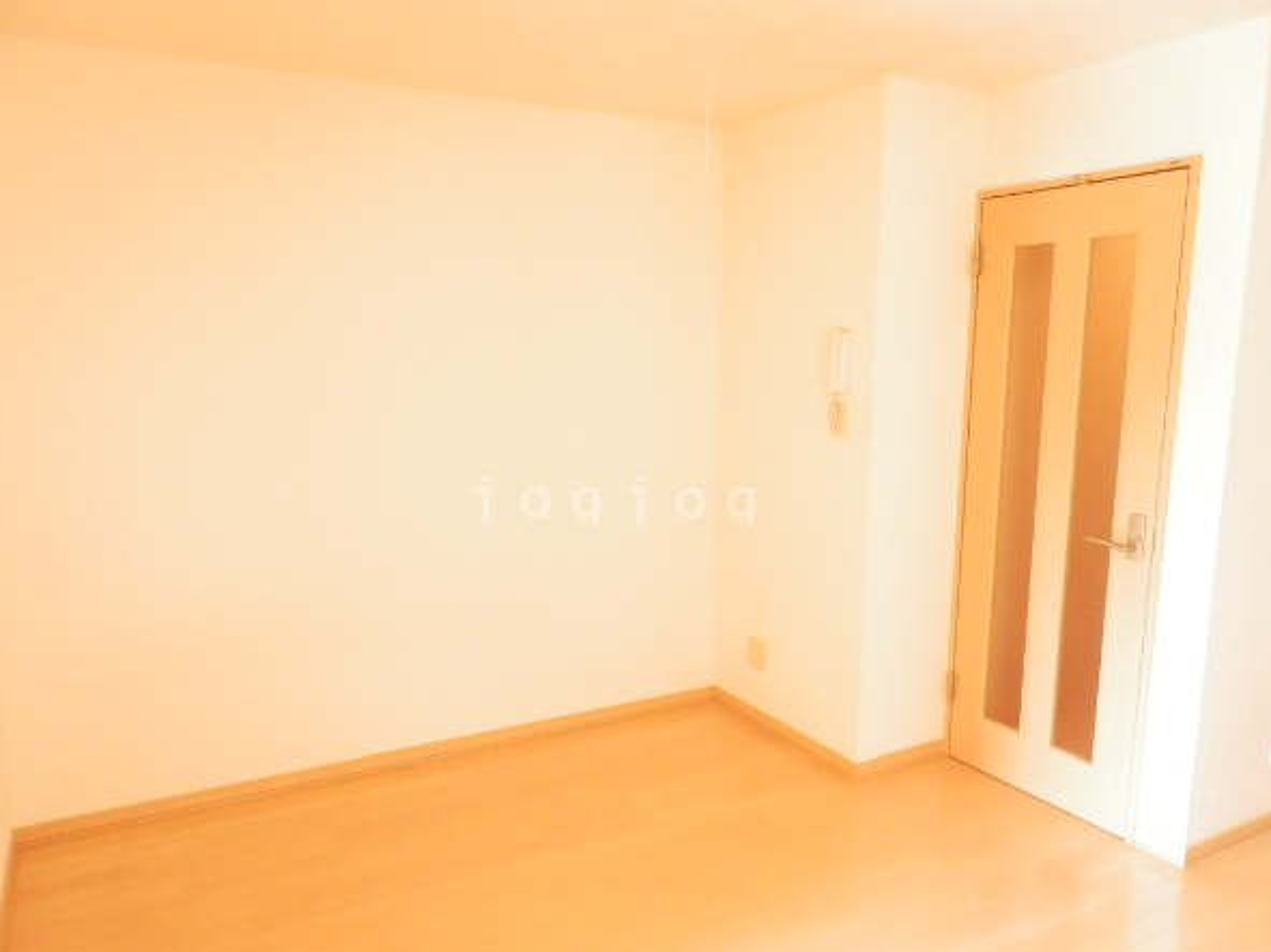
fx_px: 954
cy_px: 499
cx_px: 619
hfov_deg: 67.3
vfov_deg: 53.0
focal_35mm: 26
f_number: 3
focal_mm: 4.2
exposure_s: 1/30
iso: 640
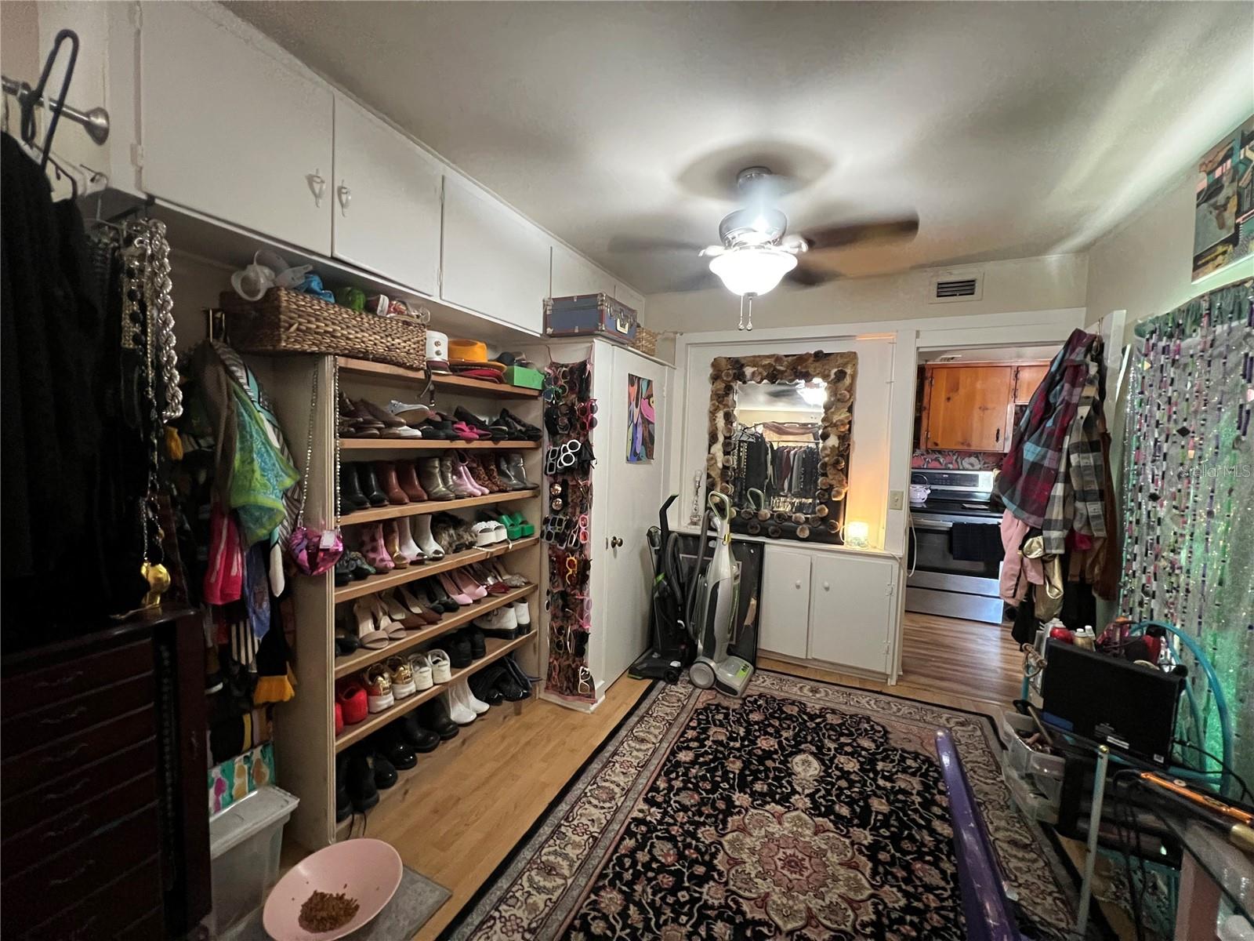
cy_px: 470
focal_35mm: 13
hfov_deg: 106.2
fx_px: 471
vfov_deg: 89.9
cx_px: 627
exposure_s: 1/60
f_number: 1.8
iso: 800
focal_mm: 1.57
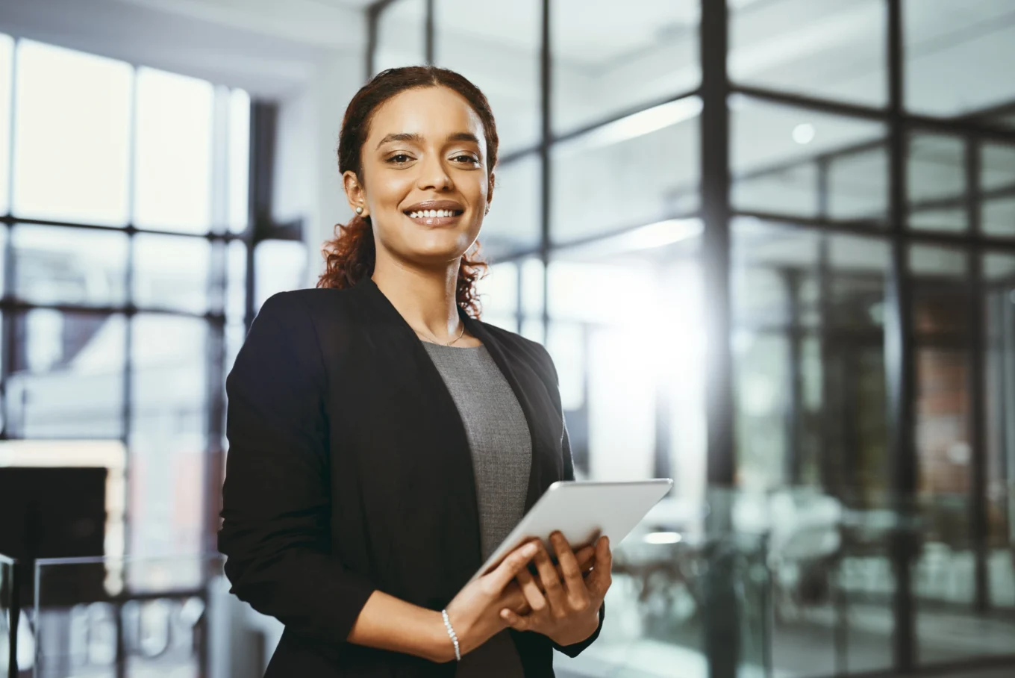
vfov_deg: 27.0
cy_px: 339
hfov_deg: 39.6
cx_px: 508
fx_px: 1410
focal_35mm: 50
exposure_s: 1/200
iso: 200
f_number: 2
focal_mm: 50
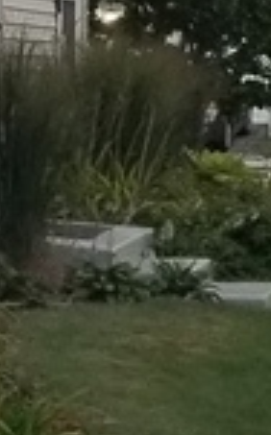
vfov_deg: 10.6
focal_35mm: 197
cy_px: 86
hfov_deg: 6.3
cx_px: -389
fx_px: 2335
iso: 100
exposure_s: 1/100
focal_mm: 4.25
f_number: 1.7
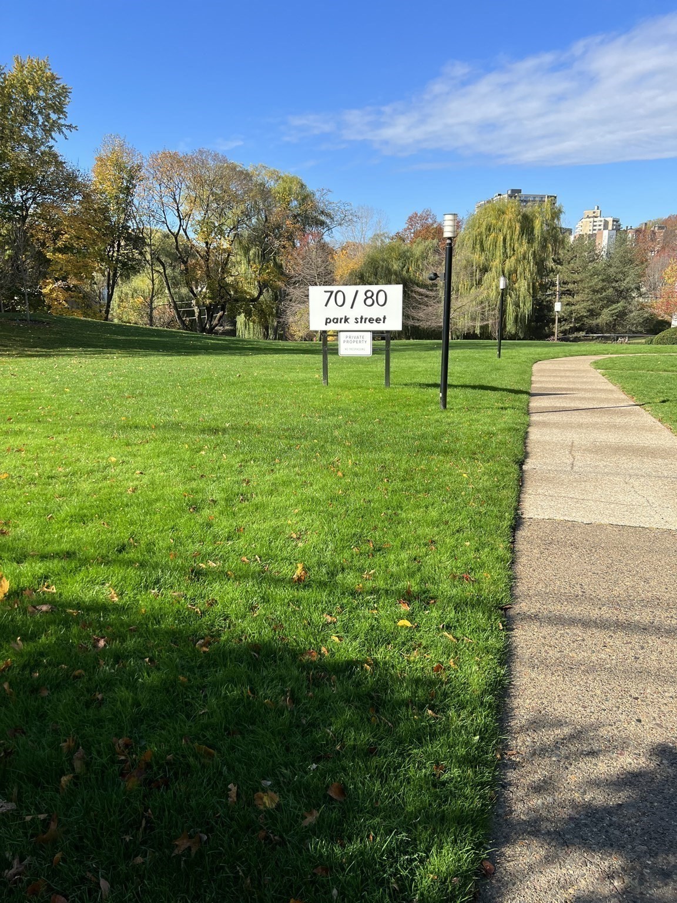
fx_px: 678
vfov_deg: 67.3
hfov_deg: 53.1
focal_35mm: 26
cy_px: 452
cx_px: 338
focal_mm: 5.7
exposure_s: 1/2353
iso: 50
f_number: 1.5
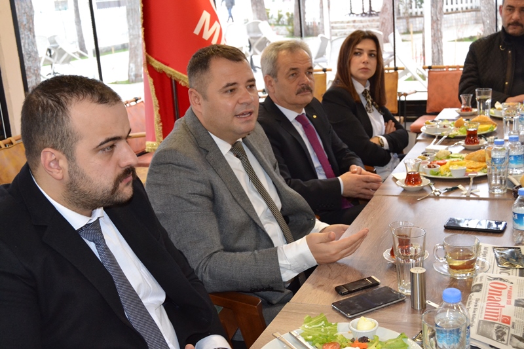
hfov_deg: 42.3
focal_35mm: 46
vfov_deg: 28.9
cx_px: 262
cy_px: 174
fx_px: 677
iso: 2200
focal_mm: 31
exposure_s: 1/60
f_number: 4.2
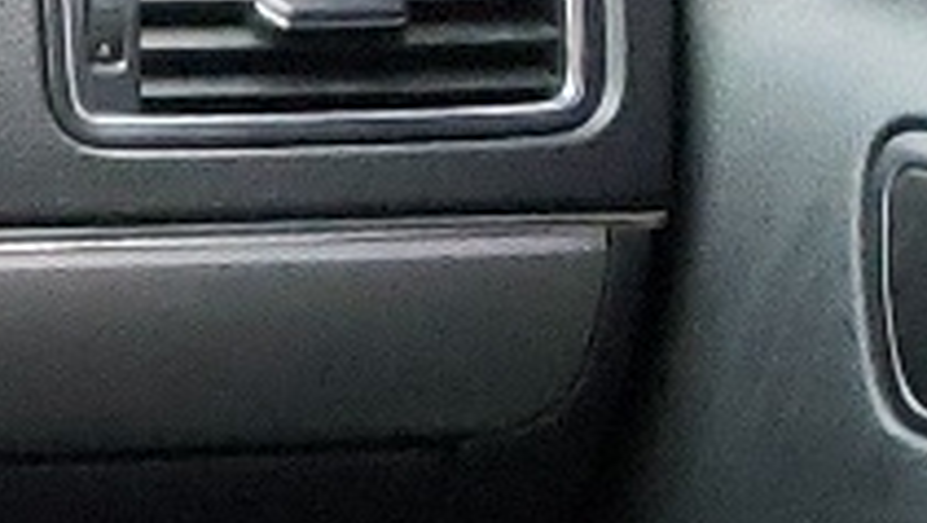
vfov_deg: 5.1
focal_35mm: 215
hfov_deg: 8.2
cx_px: -2047
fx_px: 5288
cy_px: 2061
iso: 317
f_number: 1.5
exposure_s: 1/30
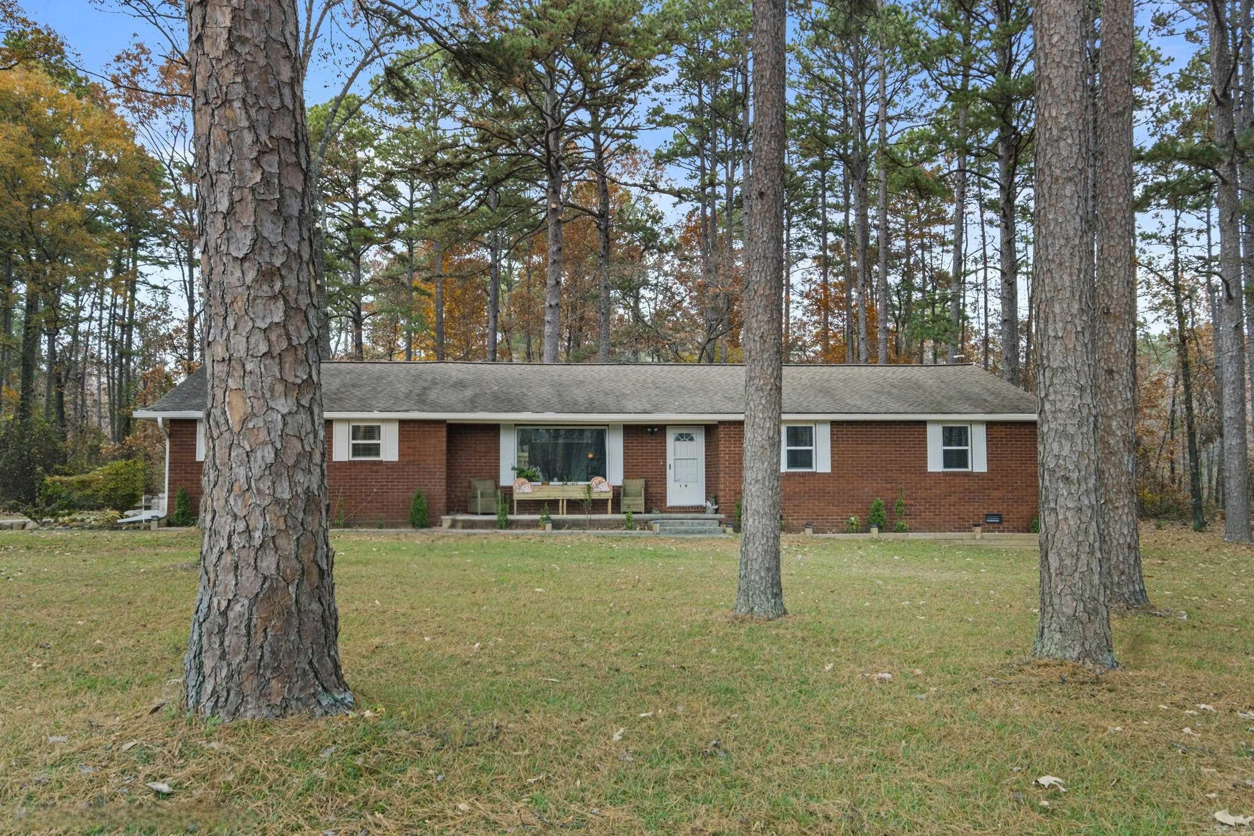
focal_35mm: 30
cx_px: 627
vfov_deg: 43.6
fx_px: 1045
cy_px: 418
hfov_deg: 61.9
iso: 200
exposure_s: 1/5
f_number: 8
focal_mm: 20
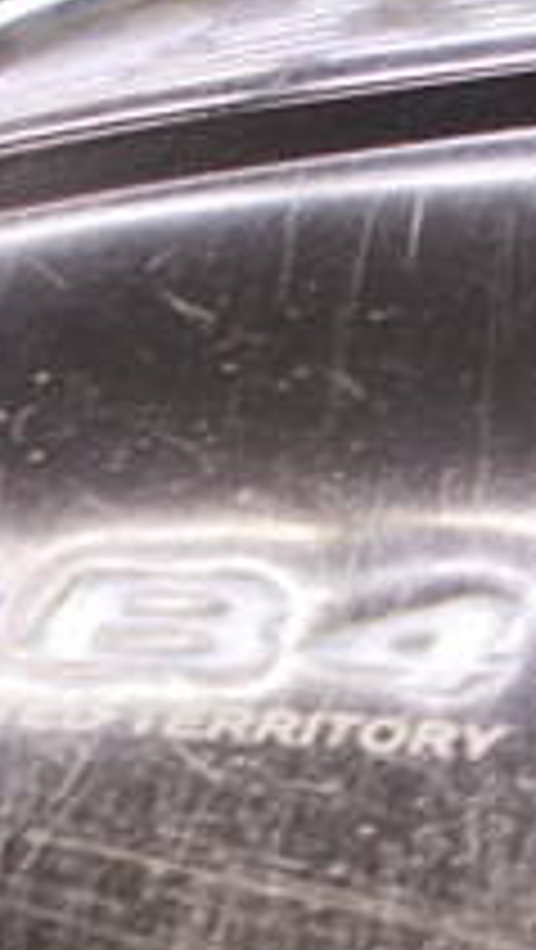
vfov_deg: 24.1
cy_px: 833
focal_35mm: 86
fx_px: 2169
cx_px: 387
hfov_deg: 14.0
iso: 200
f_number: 3.2
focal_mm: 4.6
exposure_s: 1/25
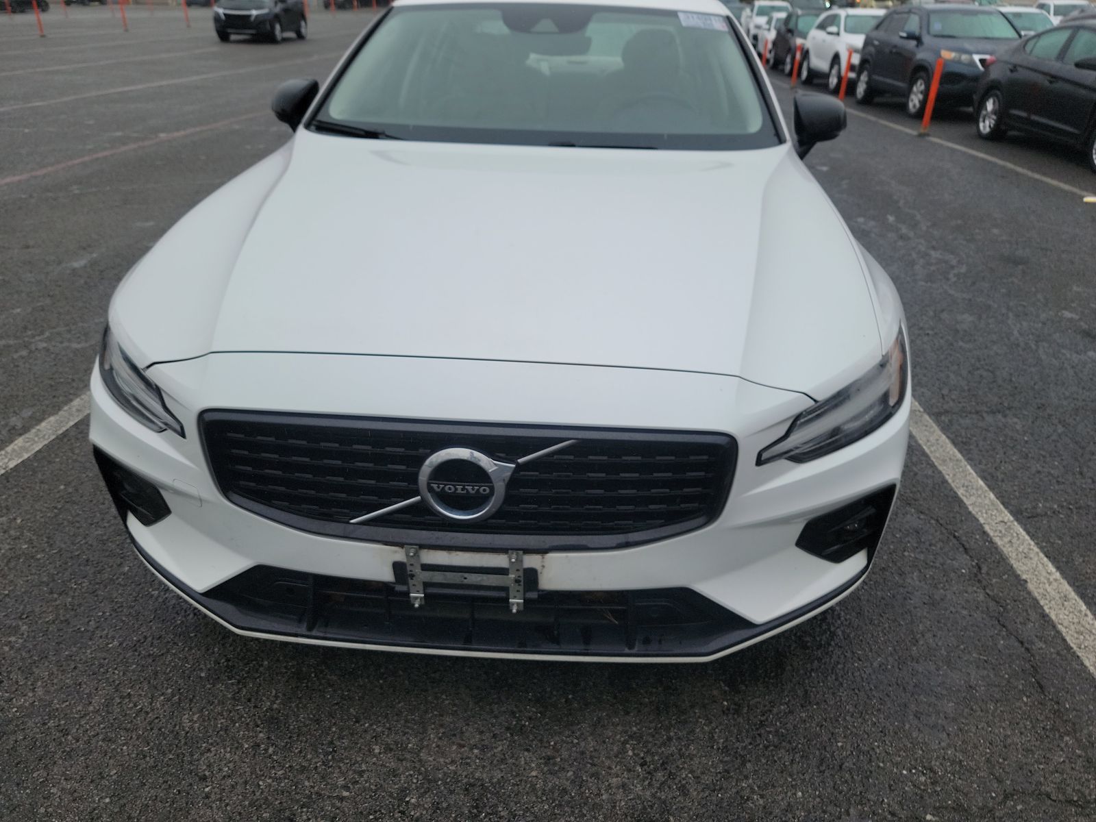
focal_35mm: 24
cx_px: 548
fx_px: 760
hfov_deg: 71.6
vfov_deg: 56.8
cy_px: 411
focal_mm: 6.7
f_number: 1.8
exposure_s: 1/245
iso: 50
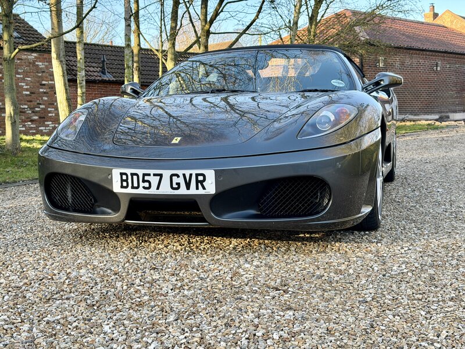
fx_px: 645
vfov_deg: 30.3
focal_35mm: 48
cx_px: 232
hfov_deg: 39.7
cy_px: 174
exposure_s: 1/442
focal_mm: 6.76
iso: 80
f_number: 1.78
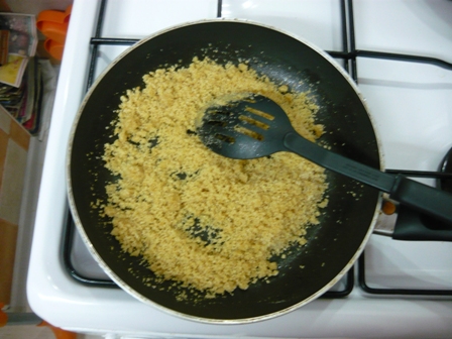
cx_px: 226
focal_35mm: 33
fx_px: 431
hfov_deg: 55.4
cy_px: 170
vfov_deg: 42.9
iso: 400
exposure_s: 1/20
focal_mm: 5.5
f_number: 2.8
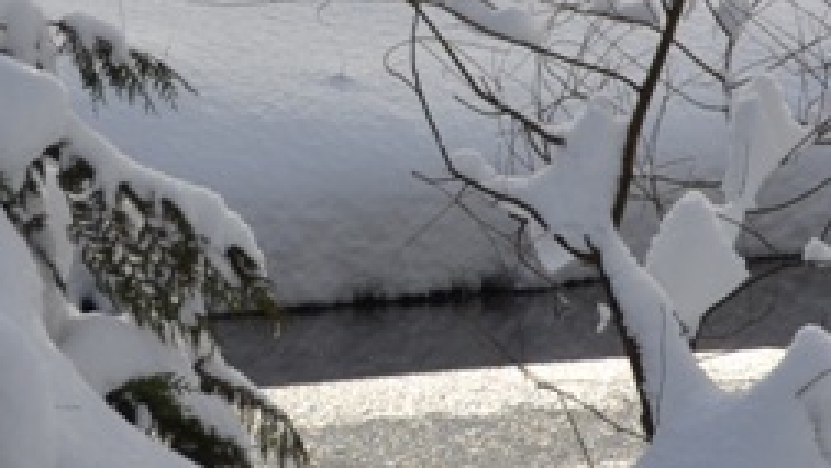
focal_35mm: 351
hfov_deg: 6.1
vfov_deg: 3.5
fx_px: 7740
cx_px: -33
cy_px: -74
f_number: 8
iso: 100
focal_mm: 55
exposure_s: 1/500
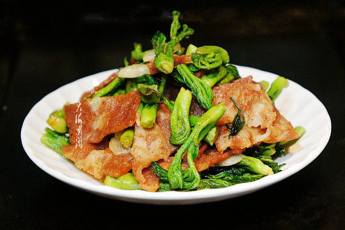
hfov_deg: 24.6
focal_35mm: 82
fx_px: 791
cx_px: 172
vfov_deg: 16.6
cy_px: 115
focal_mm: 55
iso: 1600
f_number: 5.6
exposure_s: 1/40
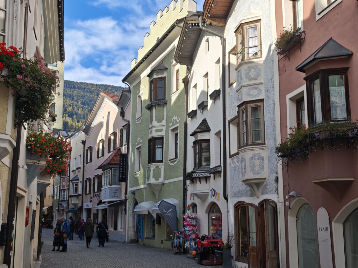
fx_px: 476
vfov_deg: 31.5
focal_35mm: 46
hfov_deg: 41.2
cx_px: 179
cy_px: 134
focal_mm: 8.72
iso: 50
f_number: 2
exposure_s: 1/1412
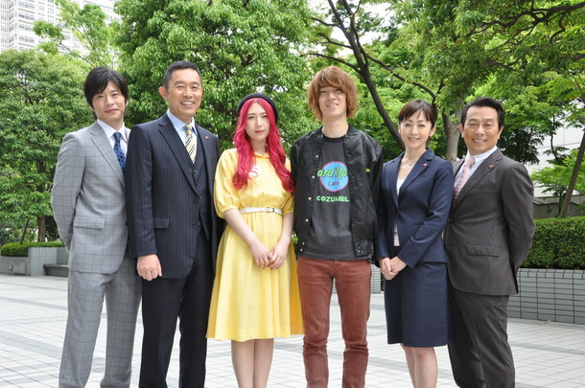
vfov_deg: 34.1
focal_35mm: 39
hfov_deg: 49.6
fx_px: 633
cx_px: 292
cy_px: 194
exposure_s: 1/250
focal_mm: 26
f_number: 8
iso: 800
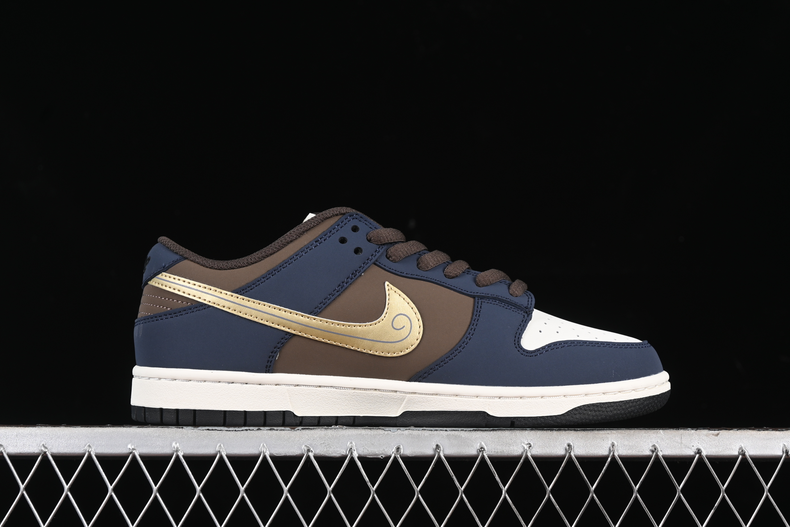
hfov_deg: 27.0
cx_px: 395
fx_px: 1646
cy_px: 264
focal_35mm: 75
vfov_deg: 18.2
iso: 160
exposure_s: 1/60
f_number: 7.1
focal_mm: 50
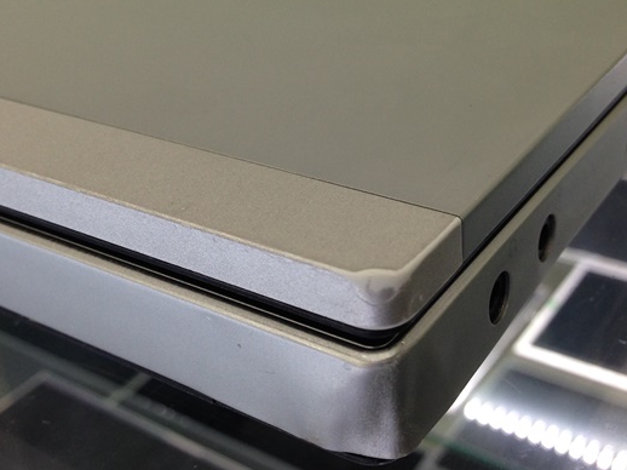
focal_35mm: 51
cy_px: 195
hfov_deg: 37.5
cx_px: 288
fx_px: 923
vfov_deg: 28.5
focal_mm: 4.12
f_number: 2.4
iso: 50
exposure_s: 1/30
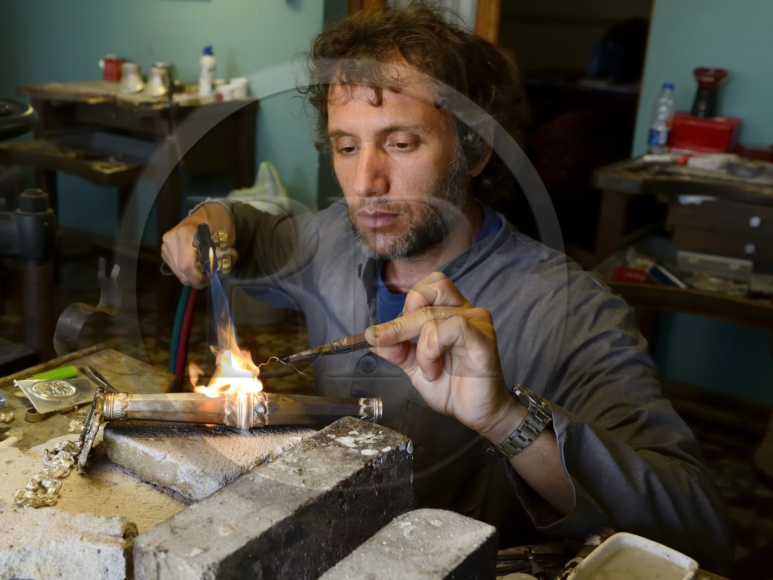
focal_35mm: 44
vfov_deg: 32.9
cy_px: 288
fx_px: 983
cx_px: 339
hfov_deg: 42.9
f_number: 6.3
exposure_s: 1/160
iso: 1600
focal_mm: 40
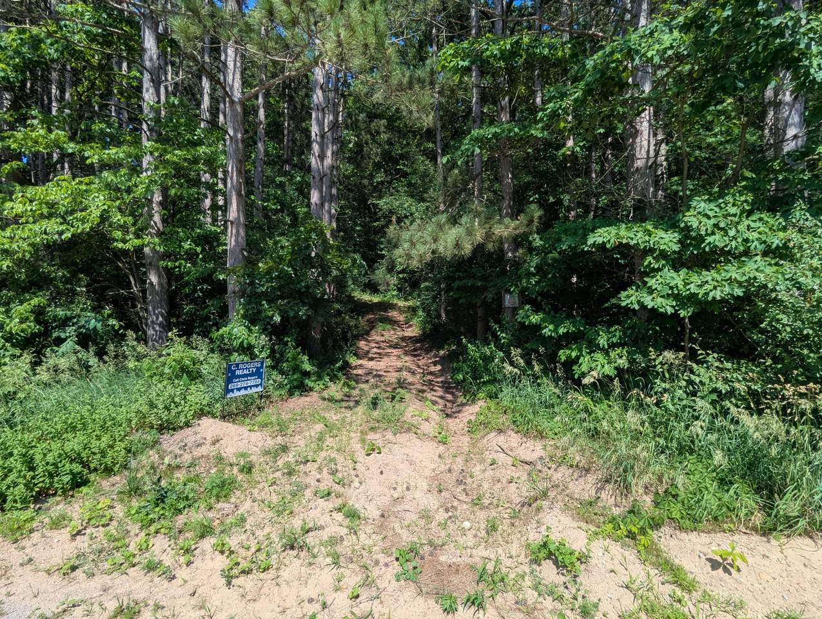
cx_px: 411
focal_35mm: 16
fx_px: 380
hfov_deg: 94.4
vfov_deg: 78.2
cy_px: 310
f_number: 2.2
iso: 52
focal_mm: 2.35
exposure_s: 1/1094
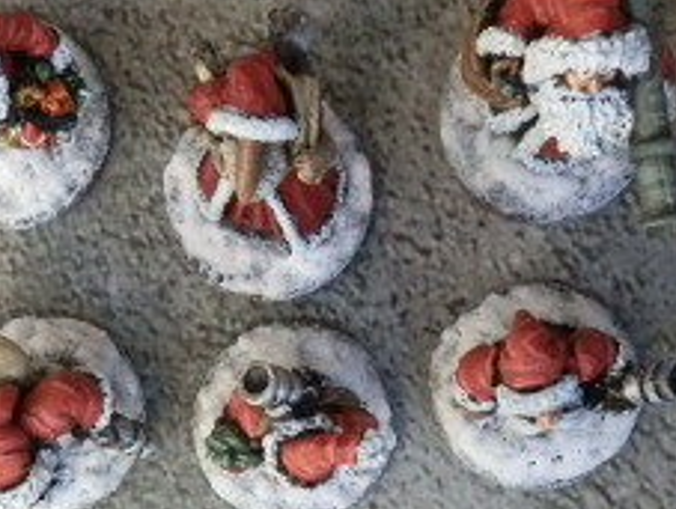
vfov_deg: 21.0
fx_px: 1291
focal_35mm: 66
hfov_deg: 29.3
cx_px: 316
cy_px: 589
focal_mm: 5
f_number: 3.1
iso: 400
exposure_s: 1/200
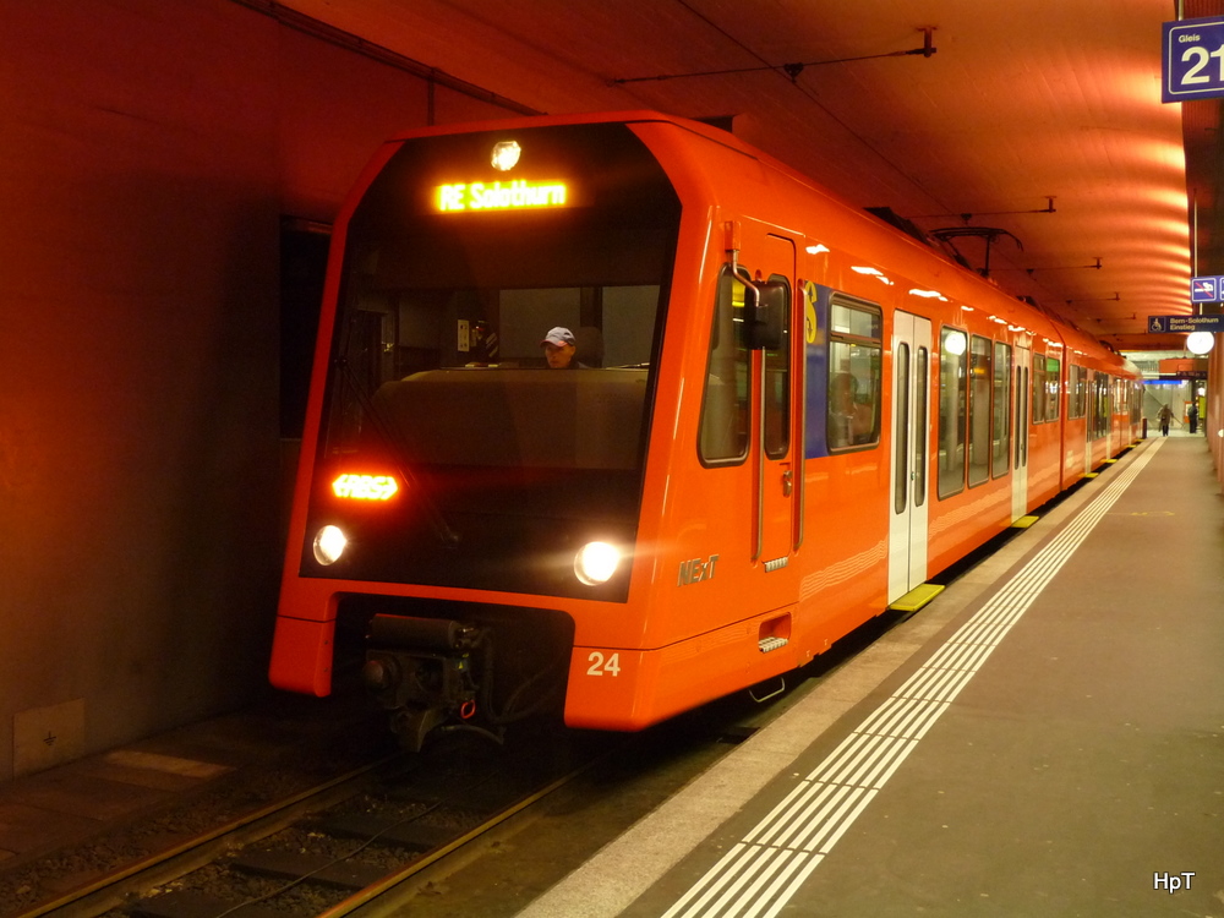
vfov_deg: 37.7
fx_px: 1344
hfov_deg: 49.0
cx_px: 612
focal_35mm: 38
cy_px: 459
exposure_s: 1/8
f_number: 3.8
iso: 400
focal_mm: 6.3
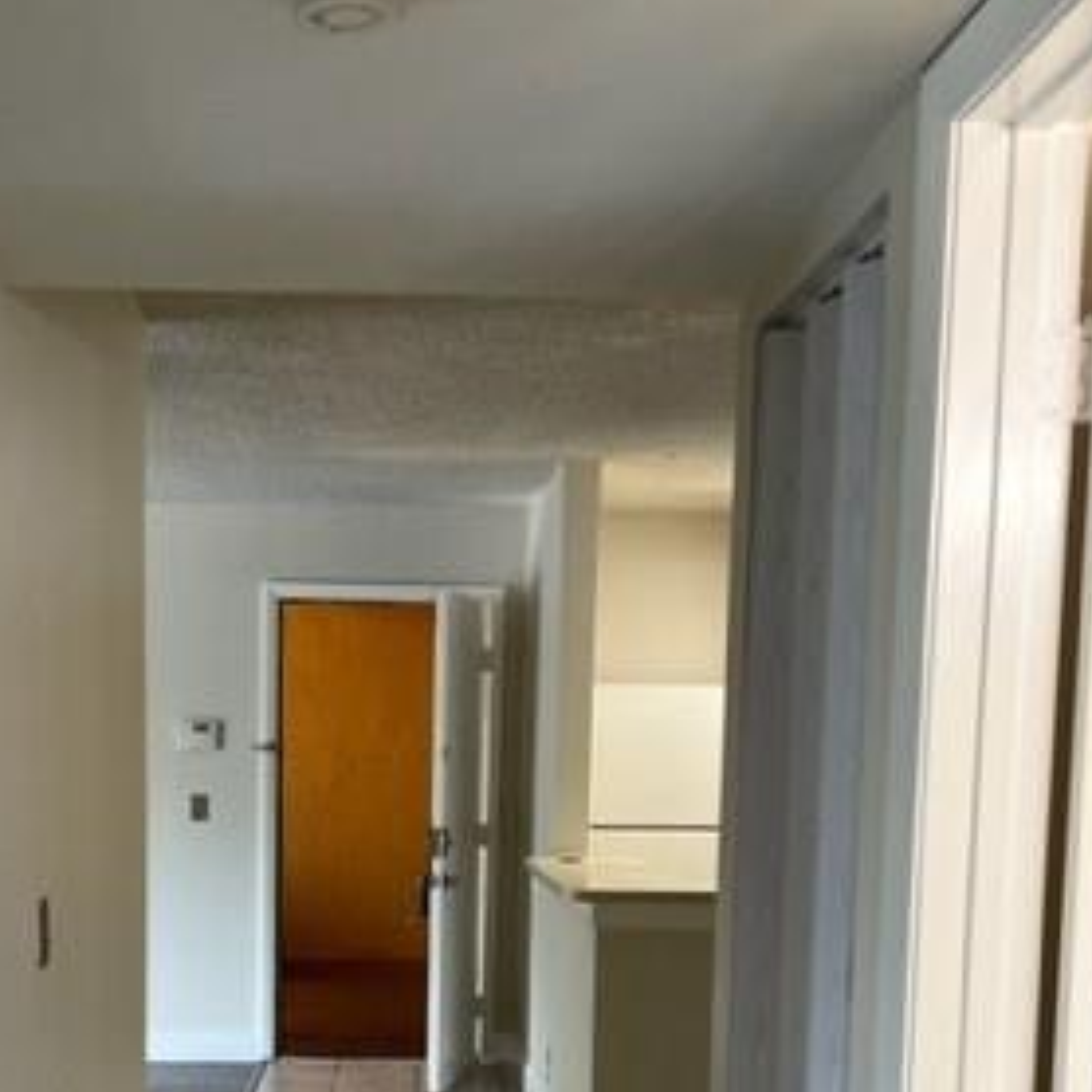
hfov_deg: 32.0
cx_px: 393
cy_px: 939
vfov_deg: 31.0
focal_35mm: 53
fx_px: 1892
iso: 100
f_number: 1.5
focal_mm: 5.7
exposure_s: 1/120
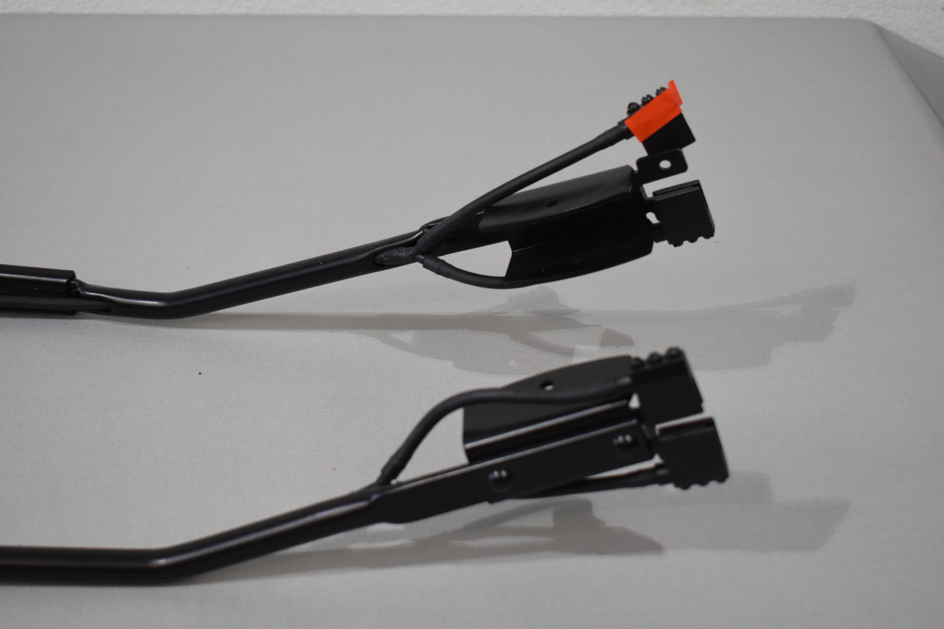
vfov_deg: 23.8
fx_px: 1495
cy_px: 314
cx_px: 472
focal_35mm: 57
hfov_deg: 35.1
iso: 800
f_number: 4.8
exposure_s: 1/200
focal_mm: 38
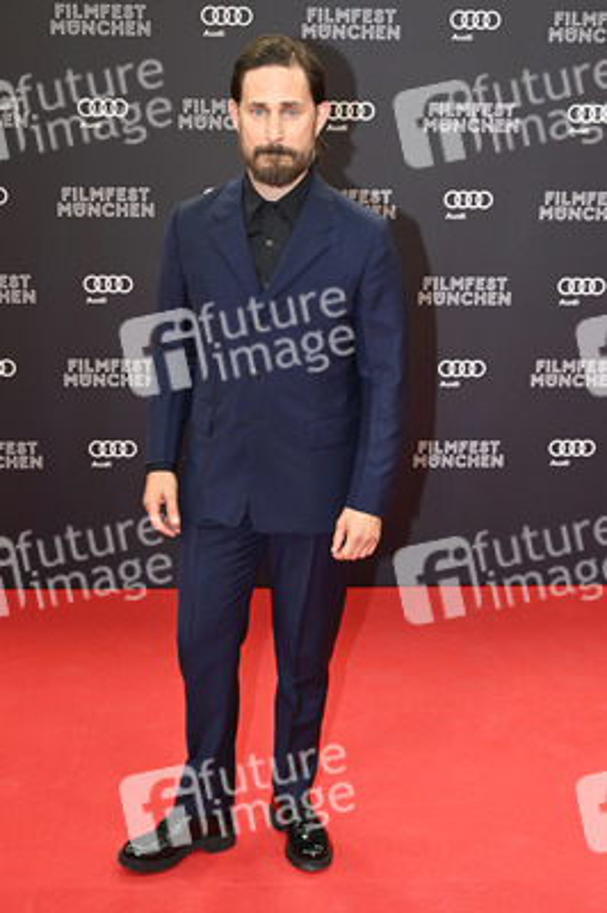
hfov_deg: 28.0
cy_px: 456
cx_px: 304
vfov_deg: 41.1
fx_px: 1216
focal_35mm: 48
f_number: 6.3
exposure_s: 1/125
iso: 640
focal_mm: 48
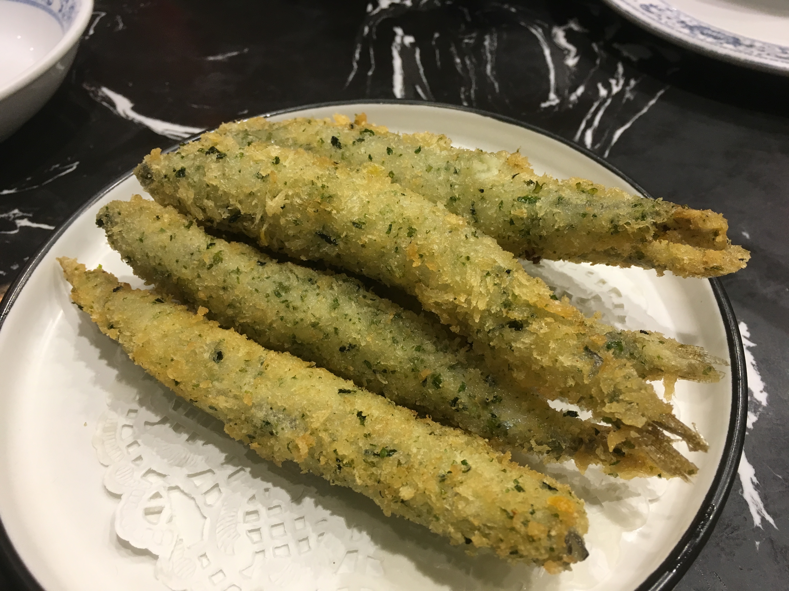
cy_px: 296
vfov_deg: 48.2
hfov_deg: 61.7
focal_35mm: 29
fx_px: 661
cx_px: 394
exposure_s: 1/33
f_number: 2.2
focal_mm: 4.15
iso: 50
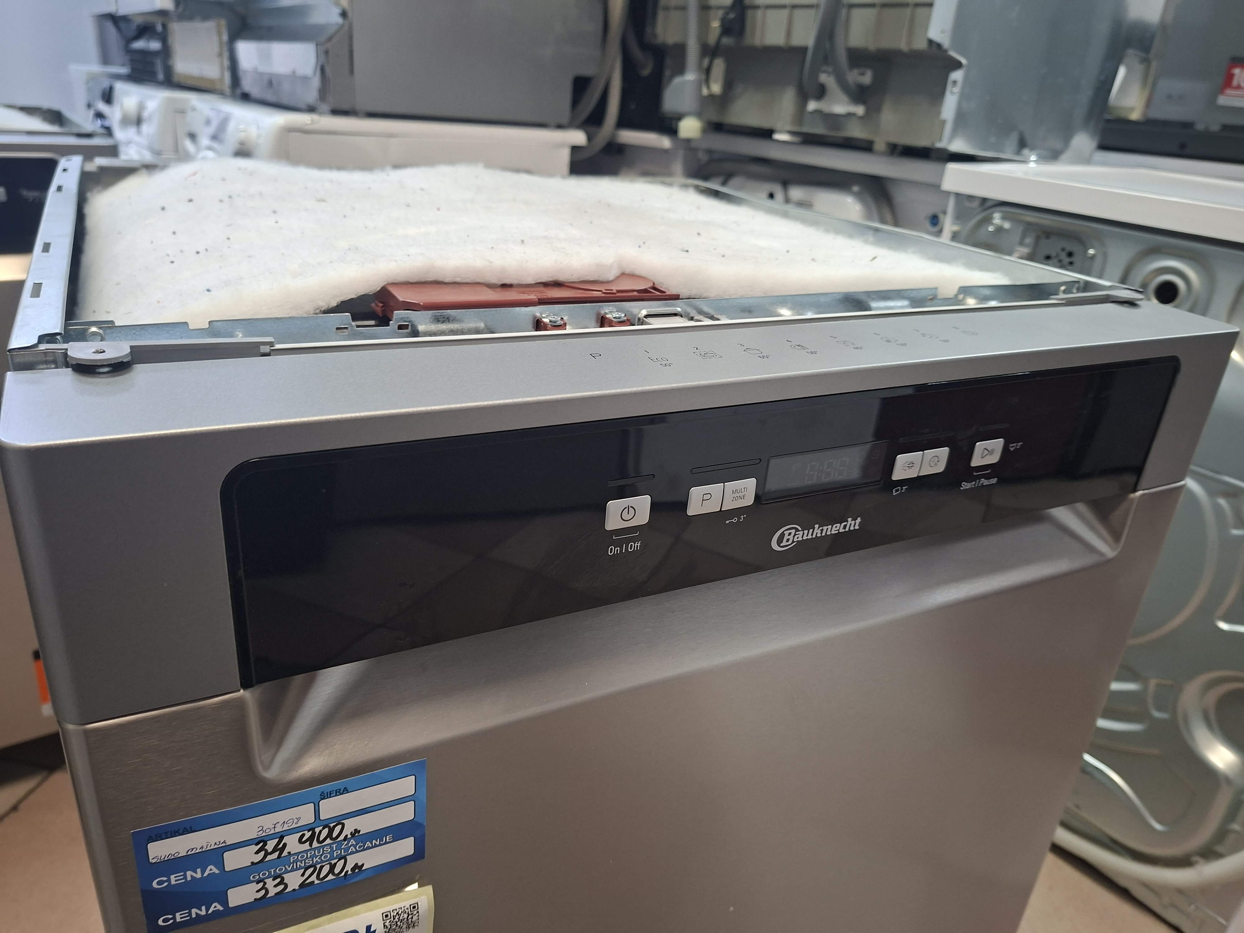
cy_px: 466
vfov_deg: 58.9
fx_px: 827
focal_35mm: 23
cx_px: 622
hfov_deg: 73.9
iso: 250
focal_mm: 5.54
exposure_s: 1/50
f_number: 1.8
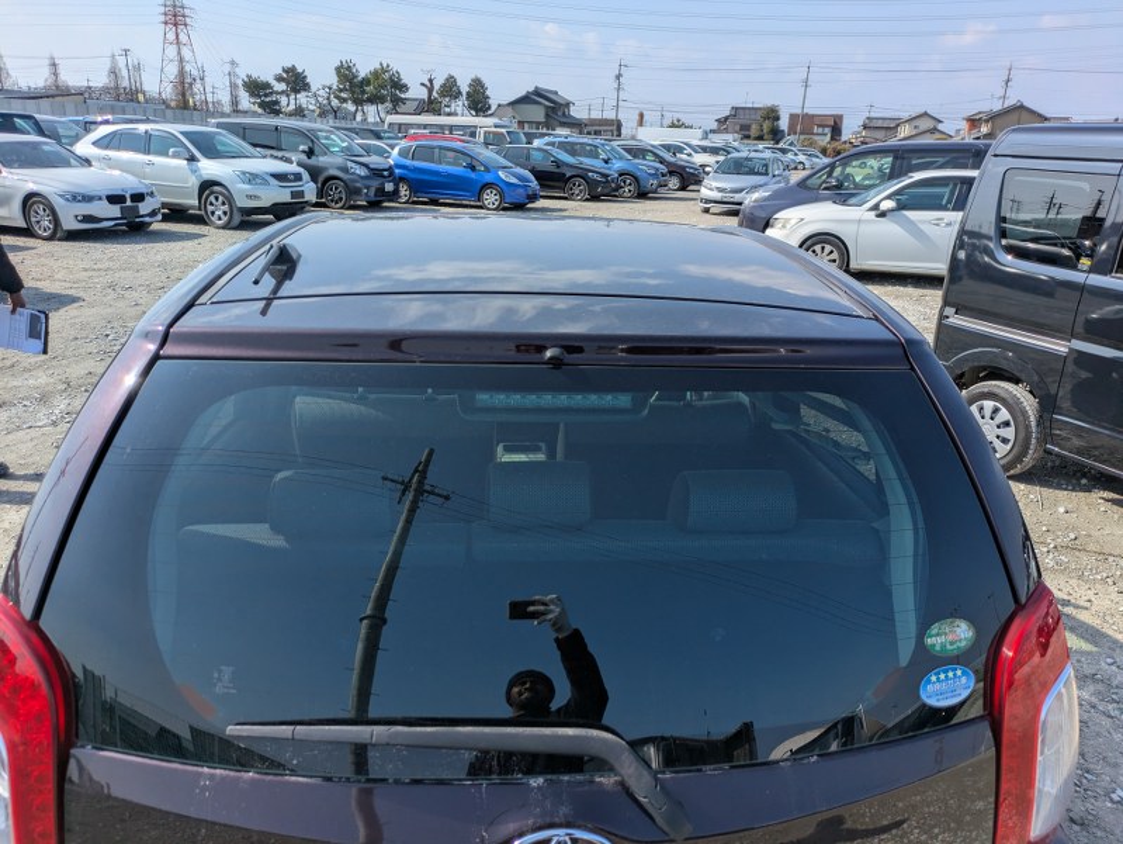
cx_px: 562
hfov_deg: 69.4
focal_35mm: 25
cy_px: 422
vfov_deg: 54.9
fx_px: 811
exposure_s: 1/2222
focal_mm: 5.43
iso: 45
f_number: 1.89
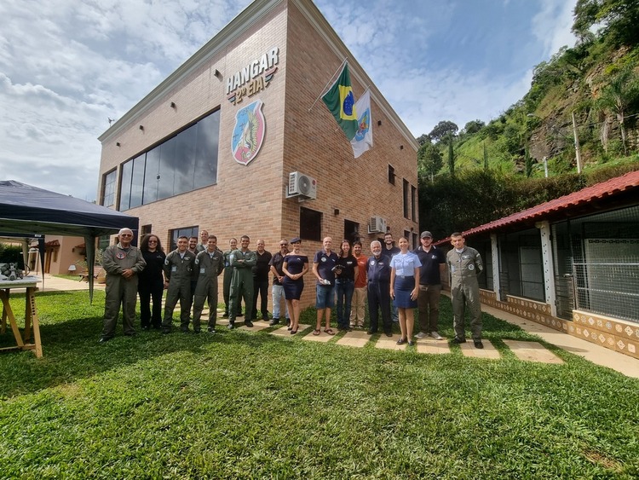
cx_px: 320
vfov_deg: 89.9
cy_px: 240
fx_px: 240
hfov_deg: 106.2
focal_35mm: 13
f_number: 2.2
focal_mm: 2.2
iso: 50
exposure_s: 1/3200
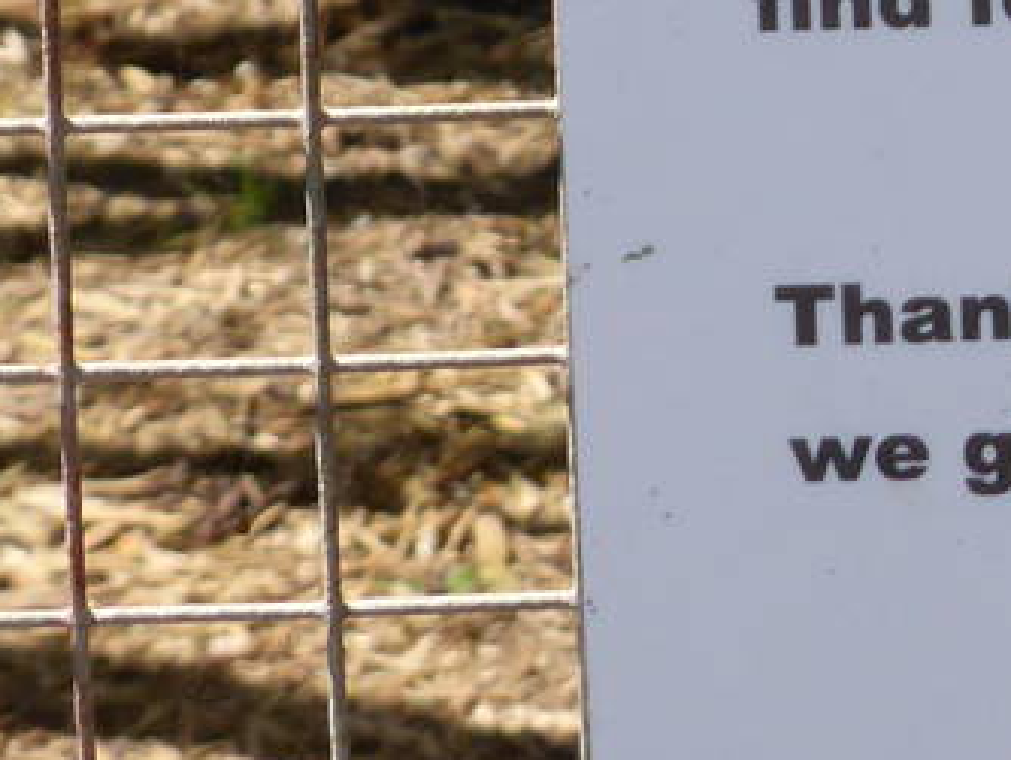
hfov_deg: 6.2
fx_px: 9090
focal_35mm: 311
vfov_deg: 4.8
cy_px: -366
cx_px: 1780
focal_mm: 11
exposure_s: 1/250
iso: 100
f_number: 4.8
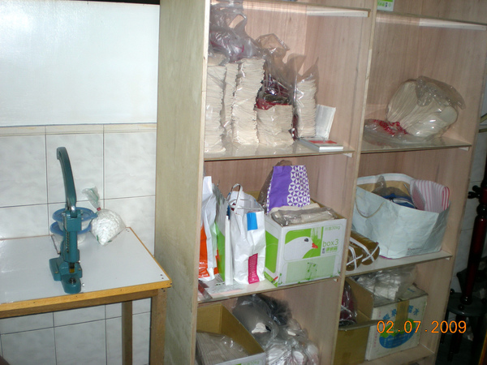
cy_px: 182
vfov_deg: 37.7
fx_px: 535
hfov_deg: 49.0
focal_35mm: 38
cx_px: 244
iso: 59
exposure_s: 1/60
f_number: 3.1
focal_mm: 6.3
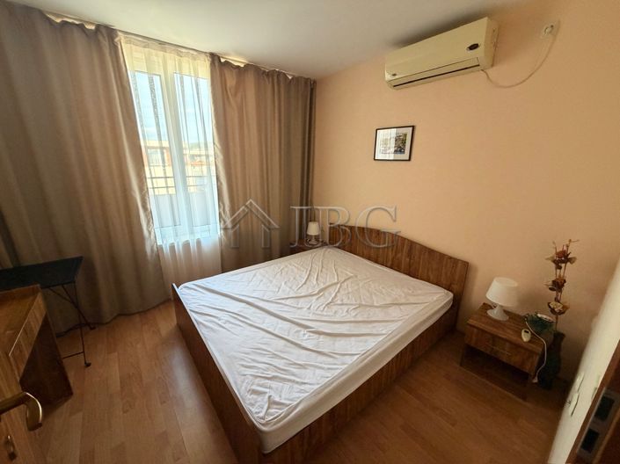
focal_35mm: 14
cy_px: 232
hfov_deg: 102.1
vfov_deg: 85.6
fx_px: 251
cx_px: 310
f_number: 2.2
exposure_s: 1/119
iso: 320
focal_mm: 2.22
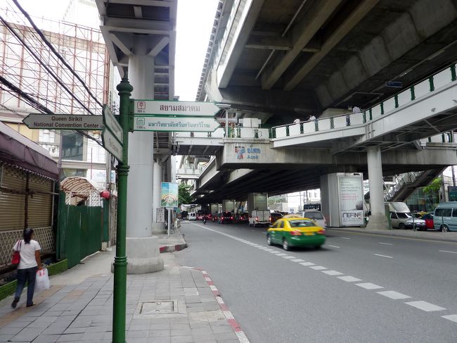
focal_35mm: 25
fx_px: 330
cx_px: 228
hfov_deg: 69.4
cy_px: 172
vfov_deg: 54.8
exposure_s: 1/40
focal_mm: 4.1
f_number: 3.3
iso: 80
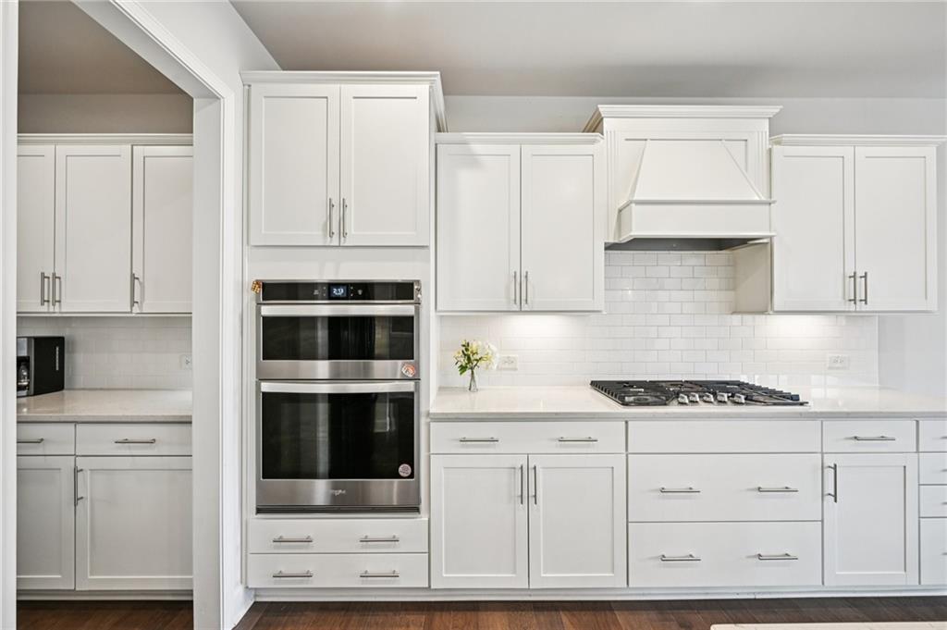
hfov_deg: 100.4
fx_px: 394
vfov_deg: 77.2
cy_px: 315
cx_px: 474
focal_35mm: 15
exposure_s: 1/15
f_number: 8
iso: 200
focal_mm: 15
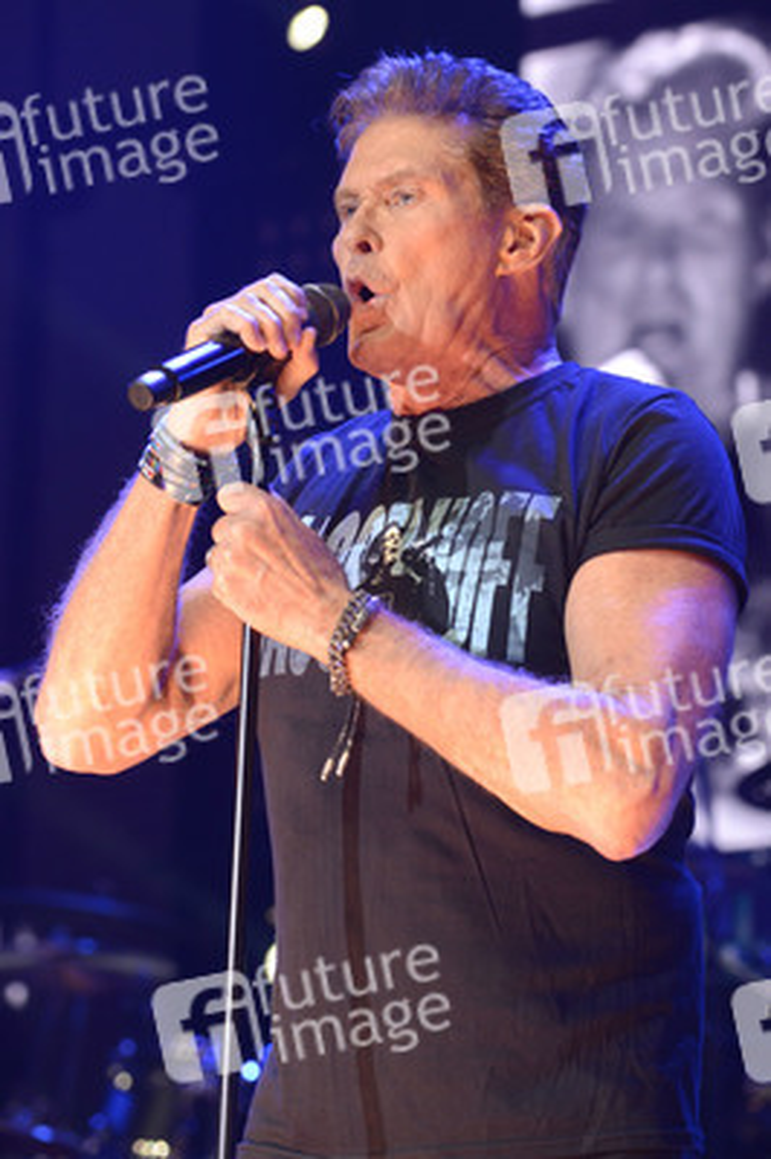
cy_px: 580
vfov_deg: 17.1
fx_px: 3861
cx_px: 386
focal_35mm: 120
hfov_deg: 11.4
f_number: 5
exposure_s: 1/320
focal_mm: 120
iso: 2500
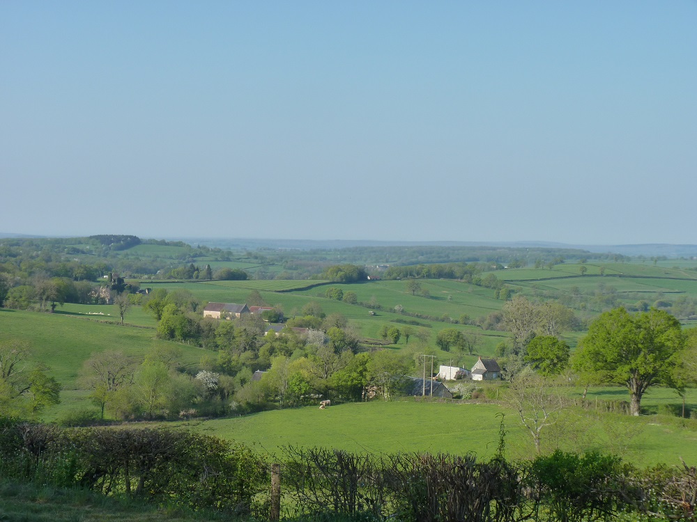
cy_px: 261
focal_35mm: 70
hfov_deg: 27.8
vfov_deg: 21.0
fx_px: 1409
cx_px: 348
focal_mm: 12.4
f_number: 5.6
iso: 125
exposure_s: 1/250
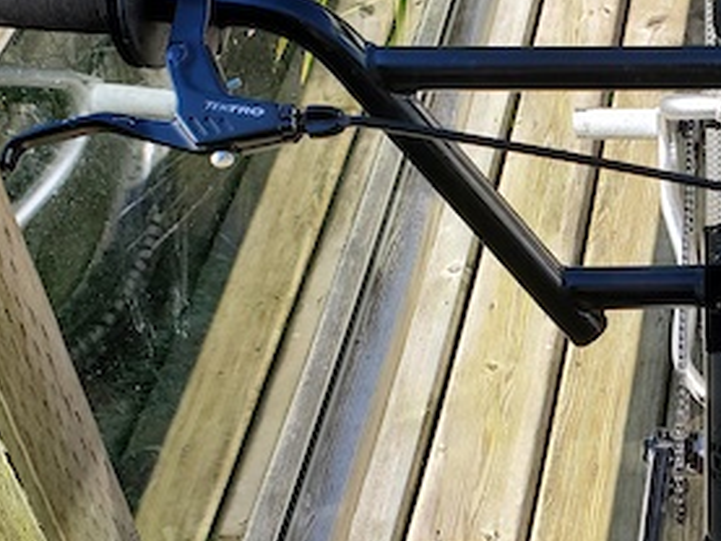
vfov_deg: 19.6
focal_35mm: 75
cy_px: 385
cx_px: 703
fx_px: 1563
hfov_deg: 24.9
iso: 50
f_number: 2.4
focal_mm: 4.3
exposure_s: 1/419
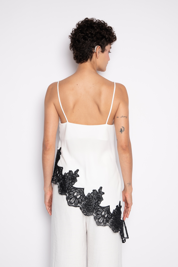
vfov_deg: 42.8
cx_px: 89
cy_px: 134
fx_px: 342
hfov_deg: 29.2
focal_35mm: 46
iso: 200
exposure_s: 1/160
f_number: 5.6
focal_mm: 46
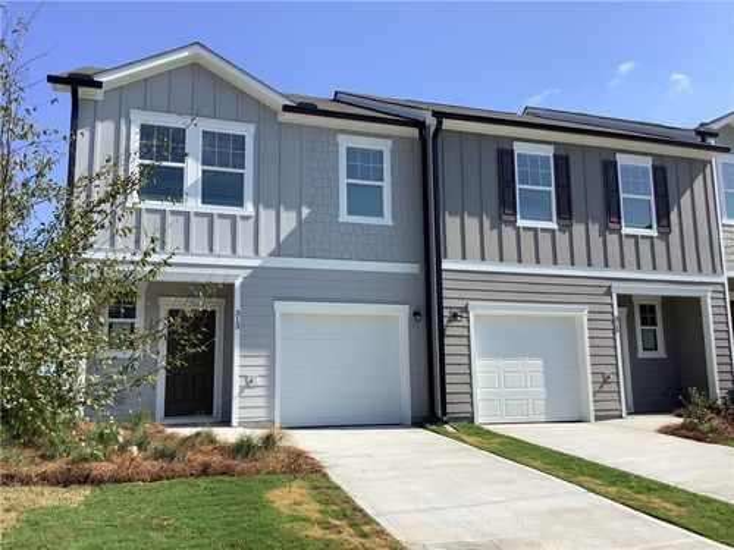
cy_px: 275
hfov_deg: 58.4
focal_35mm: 31
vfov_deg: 45.4
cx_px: 367
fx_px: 657
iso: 25
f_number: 2.4
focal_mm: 3.3
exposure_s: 1/1181
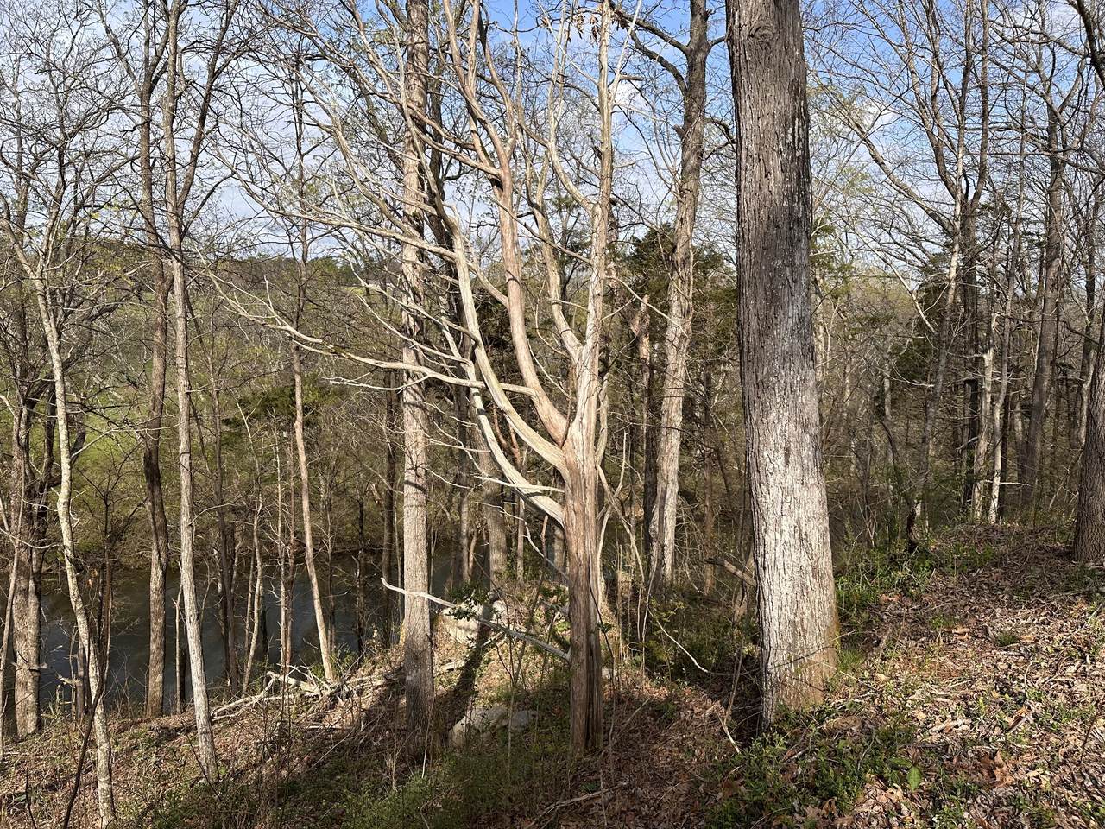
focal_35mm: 24
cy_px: 414
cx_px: 552
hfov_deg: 71.6
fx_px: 766
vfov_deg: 56.8
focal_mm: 6.86
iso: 80
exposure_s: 1/3356
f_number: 1.78
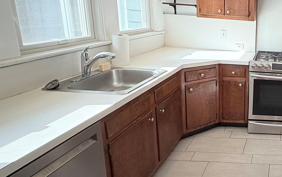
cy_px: 66
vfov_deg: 40.3
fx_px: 238
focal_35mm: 31
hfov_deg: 48.3
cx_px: 292
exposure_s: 1/99
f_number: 2.2
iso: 80
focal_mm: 2.22
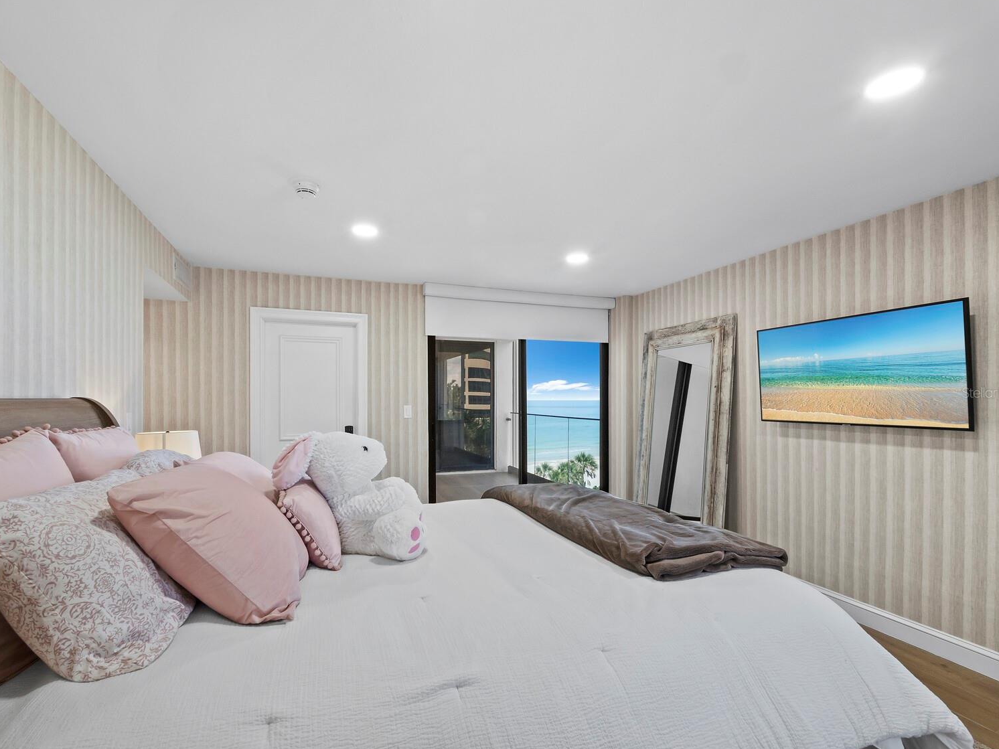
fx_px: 433
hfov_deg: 98.2
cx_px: 490
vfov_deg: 81.7
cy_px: 392
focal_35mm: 15
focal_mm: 7
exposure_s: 1/3
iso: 400
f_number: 11
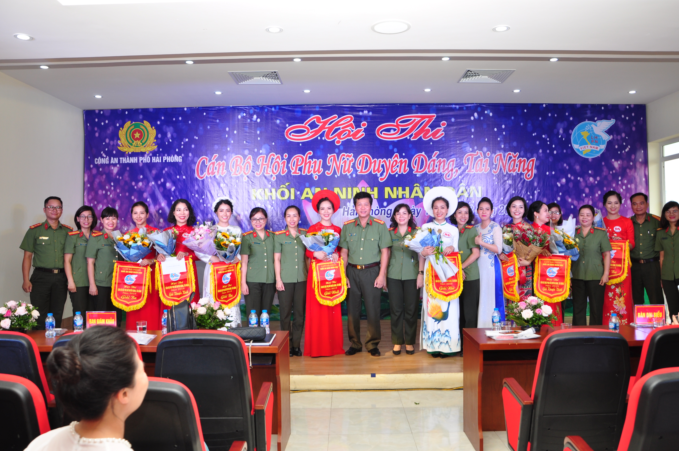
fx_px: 527
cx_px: 351
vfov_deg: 46.3
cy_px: 223
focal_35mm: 28
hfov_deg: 65.5
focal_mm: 18
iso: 250
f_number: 5
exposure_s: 1/80
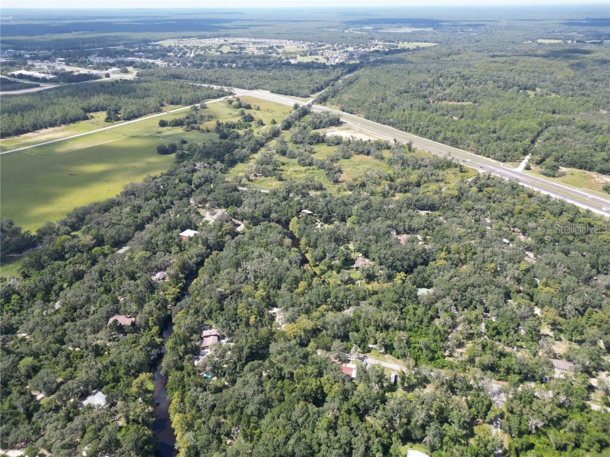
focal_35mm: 24
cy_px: 228
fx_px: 423
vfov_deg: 56.8
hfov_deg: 71.6
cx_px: 305
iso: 120
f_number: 1.7
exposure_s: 1/1250
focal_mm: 6.72
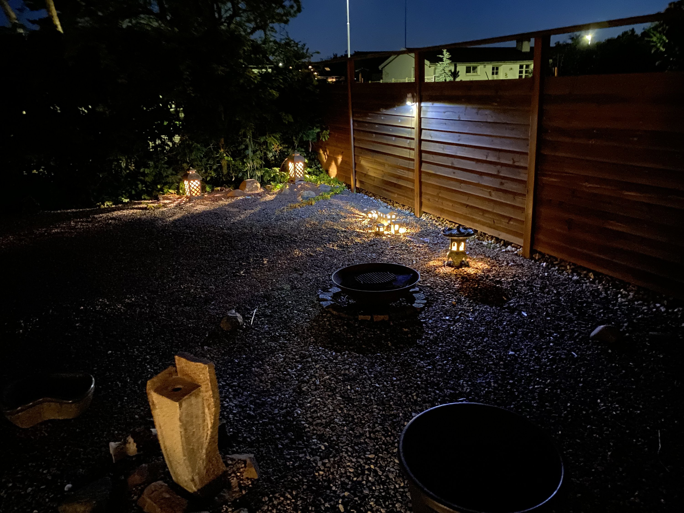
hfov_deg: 67.3
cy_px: 256
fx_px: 514
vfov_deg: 53.1
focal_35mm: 26
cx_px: 342
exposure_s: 1/2
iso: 1250
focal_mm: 4.25
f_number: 1.8
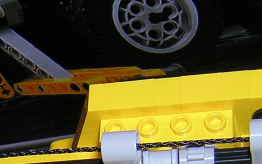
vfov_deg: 11.2
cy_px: 246
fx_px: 800
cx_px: 5
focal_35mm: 112
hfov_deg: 18.2
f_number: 5.4
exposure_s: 1/60.1
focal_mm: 5.2
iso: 100
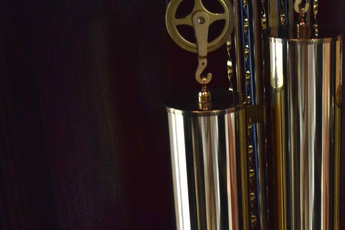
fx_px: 709
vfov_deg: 18.3
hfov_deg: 26.5
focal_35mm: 74
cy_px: 182
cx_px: 304
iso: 4500
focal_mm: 22
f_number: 3.8
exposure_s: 1/60
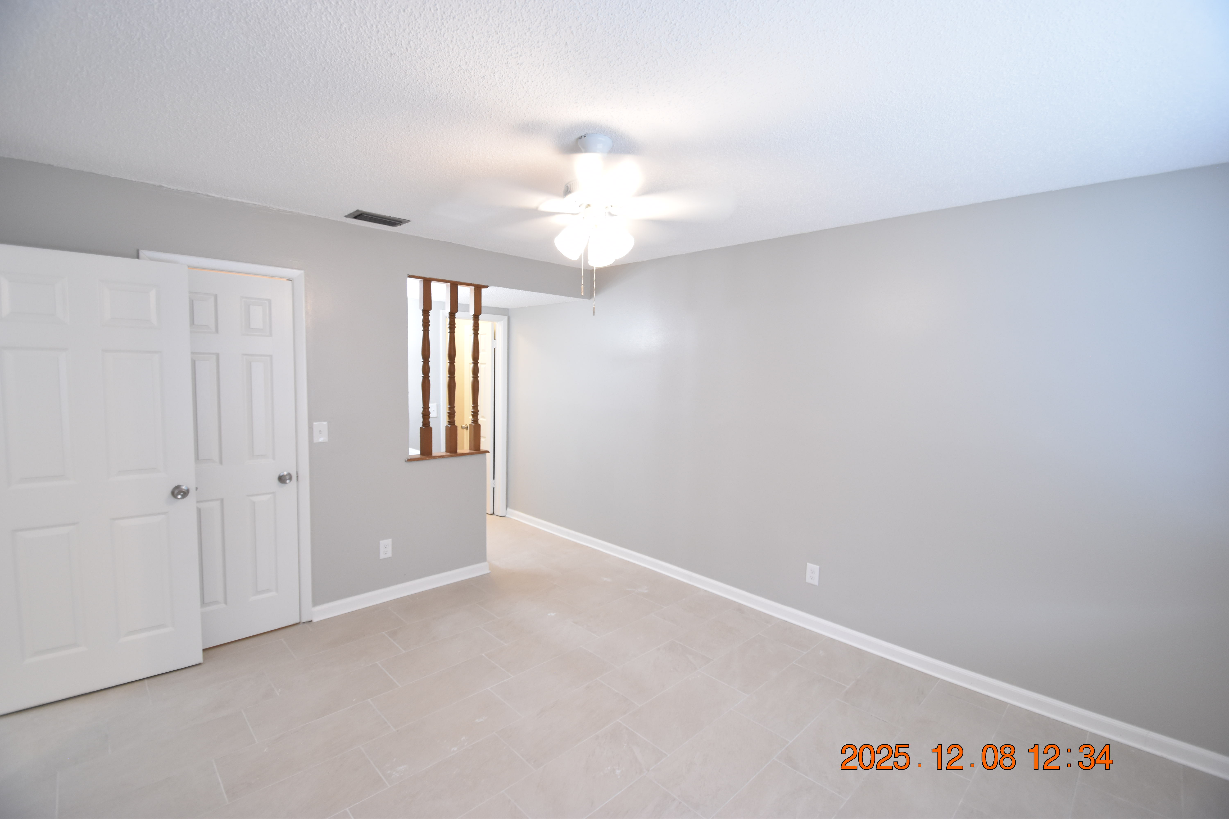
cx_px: 614
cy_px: 410
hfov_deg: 100.4
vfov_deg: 77.3
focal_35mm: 15
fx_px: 512
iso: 800
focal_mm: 10
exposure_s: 1/30
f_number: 3.5
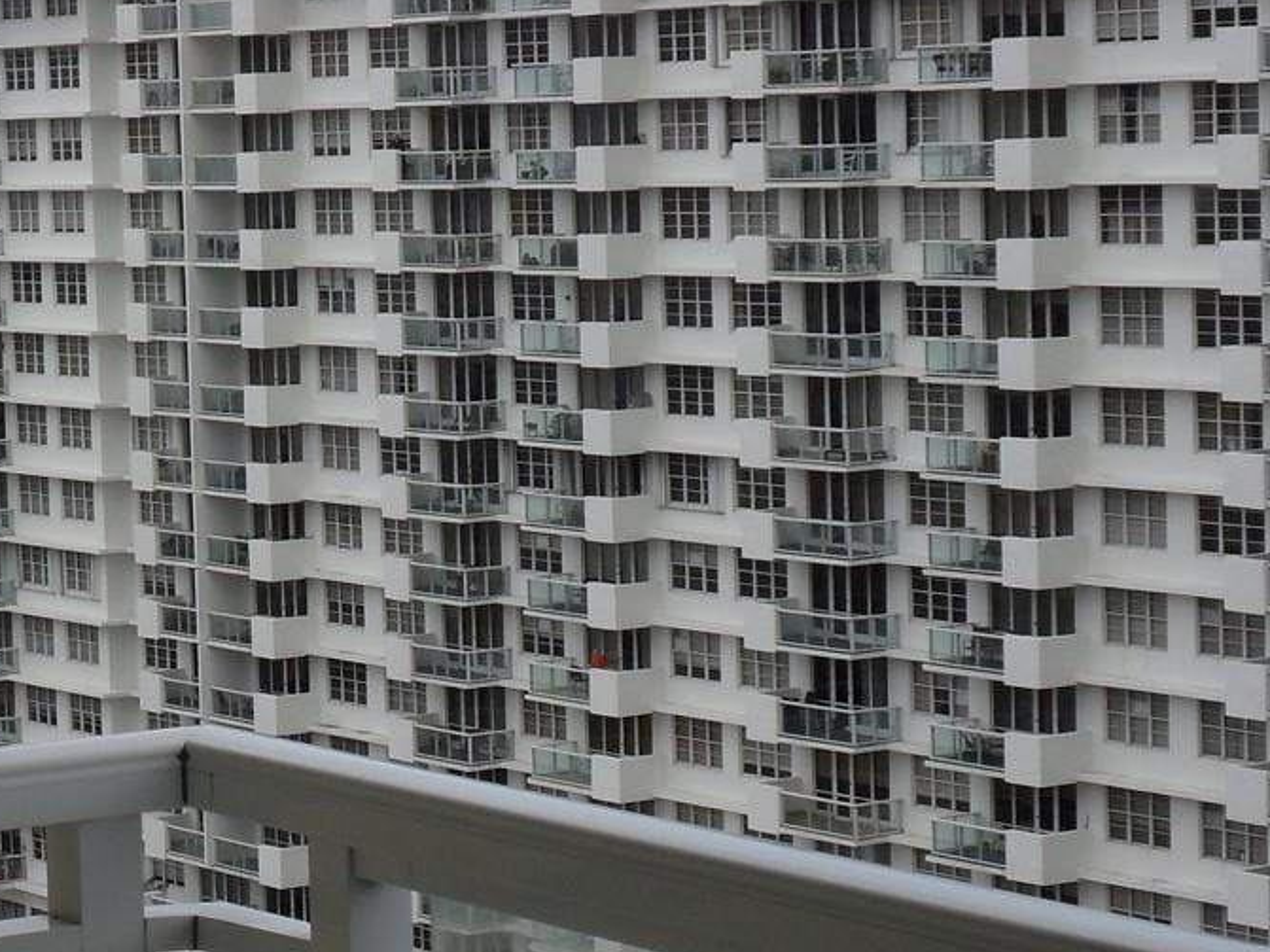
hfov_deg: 15.7
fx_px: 4549
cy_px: 513
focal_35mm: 124
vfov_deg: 11.9
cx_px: 123
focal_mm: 9.3
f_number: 5
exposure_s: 1/500
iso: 100
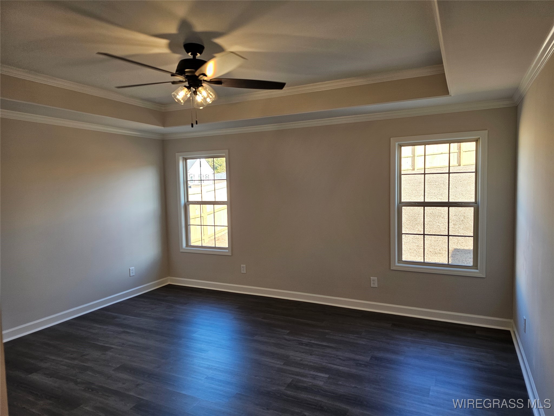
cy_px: 208
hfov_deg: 73.9
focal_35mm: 23
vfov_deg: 58.9
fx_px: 368
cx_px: 277
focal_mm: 6.3
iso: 100
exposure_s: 1/120
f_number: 1.7
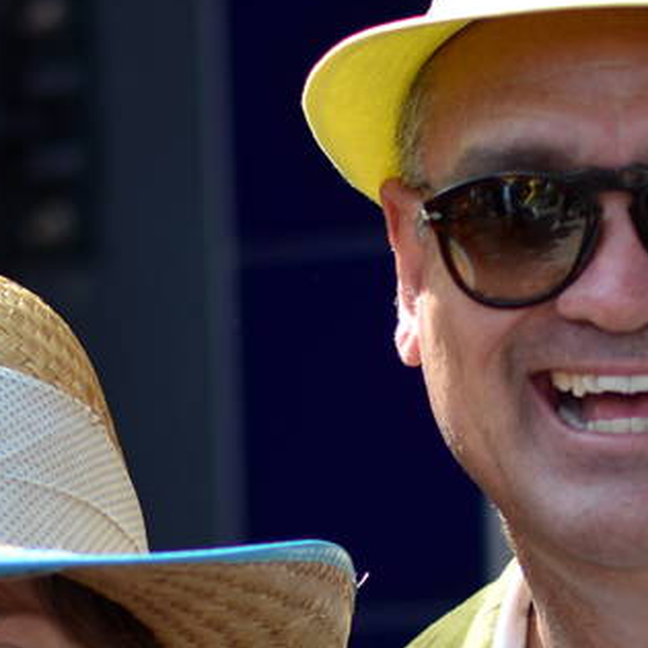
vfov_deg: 4.2
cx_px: 418
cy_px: 692
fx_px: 8718
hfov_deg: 4.3
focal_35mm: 412
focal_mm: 85
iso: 100
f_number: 2
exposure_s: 1/1250
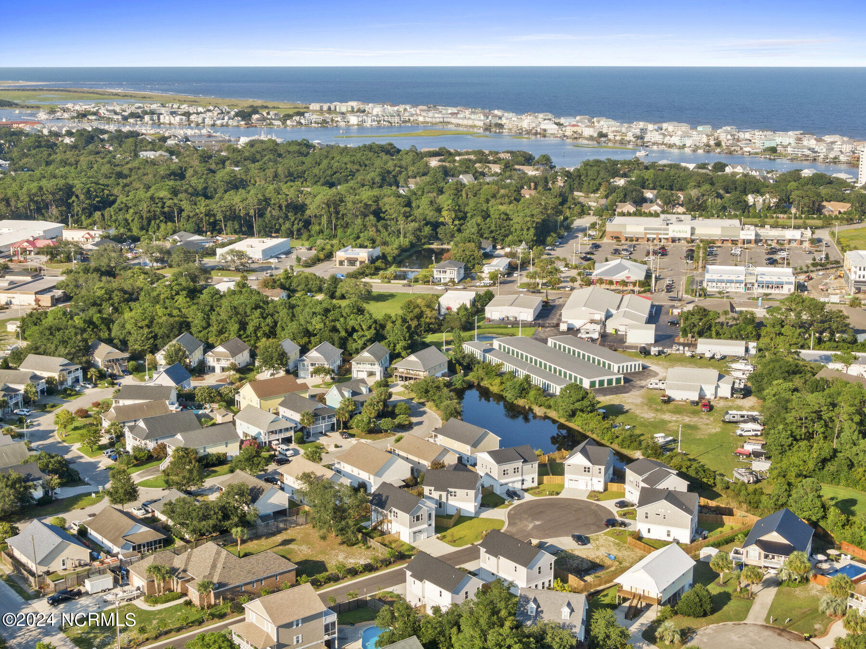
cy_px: 324
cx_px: 433
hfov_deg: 39.7
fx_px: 1201
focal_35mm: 48
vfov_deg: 30.3
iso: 100
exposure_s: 1/100
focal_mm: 8.6
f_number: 8.3
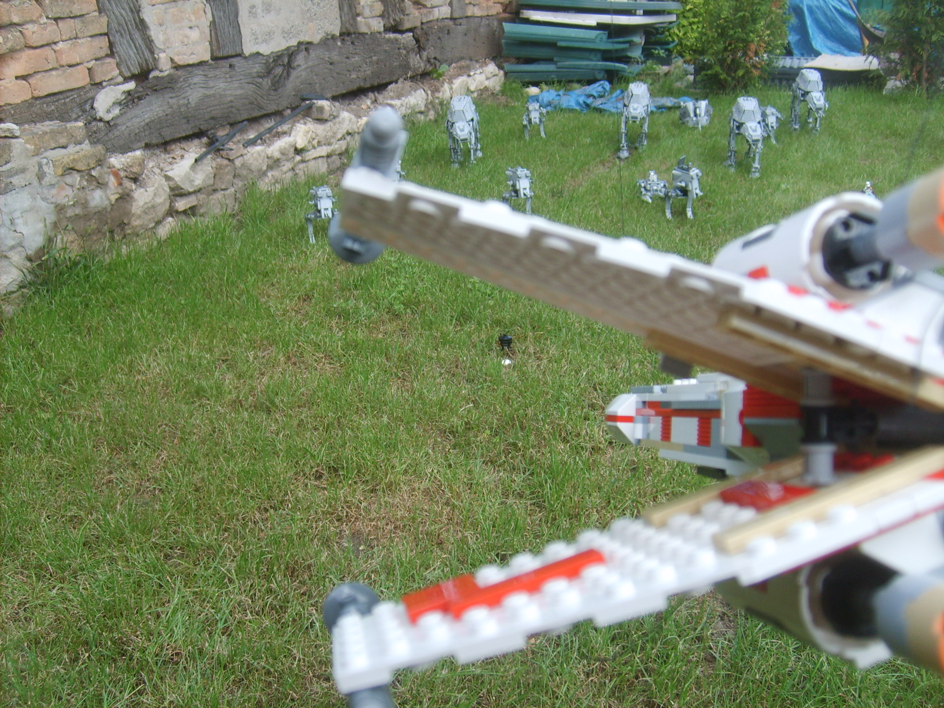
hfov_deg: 52.6
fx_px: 954
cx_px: 472
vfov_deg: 40.7
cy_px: 354
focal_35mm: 35
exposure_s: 1/250
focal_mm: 5.8
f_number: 2.8
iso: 50
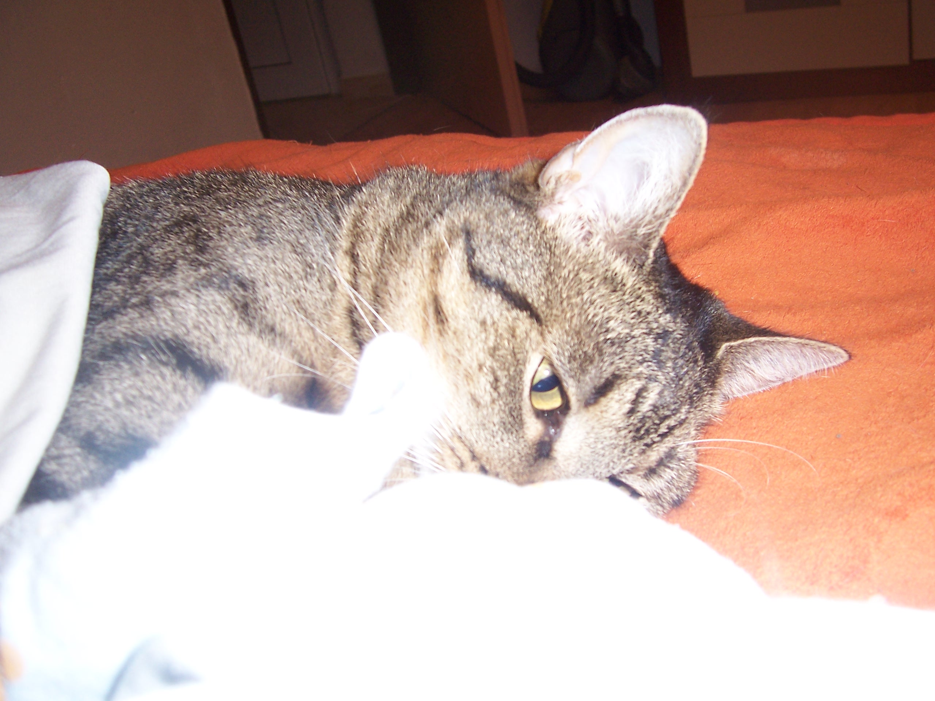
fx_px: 972
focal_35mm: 36
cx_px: 468
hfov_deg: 51.4
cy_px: 350
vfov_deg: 39.7
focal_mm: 6
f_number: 3
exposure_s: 1/60
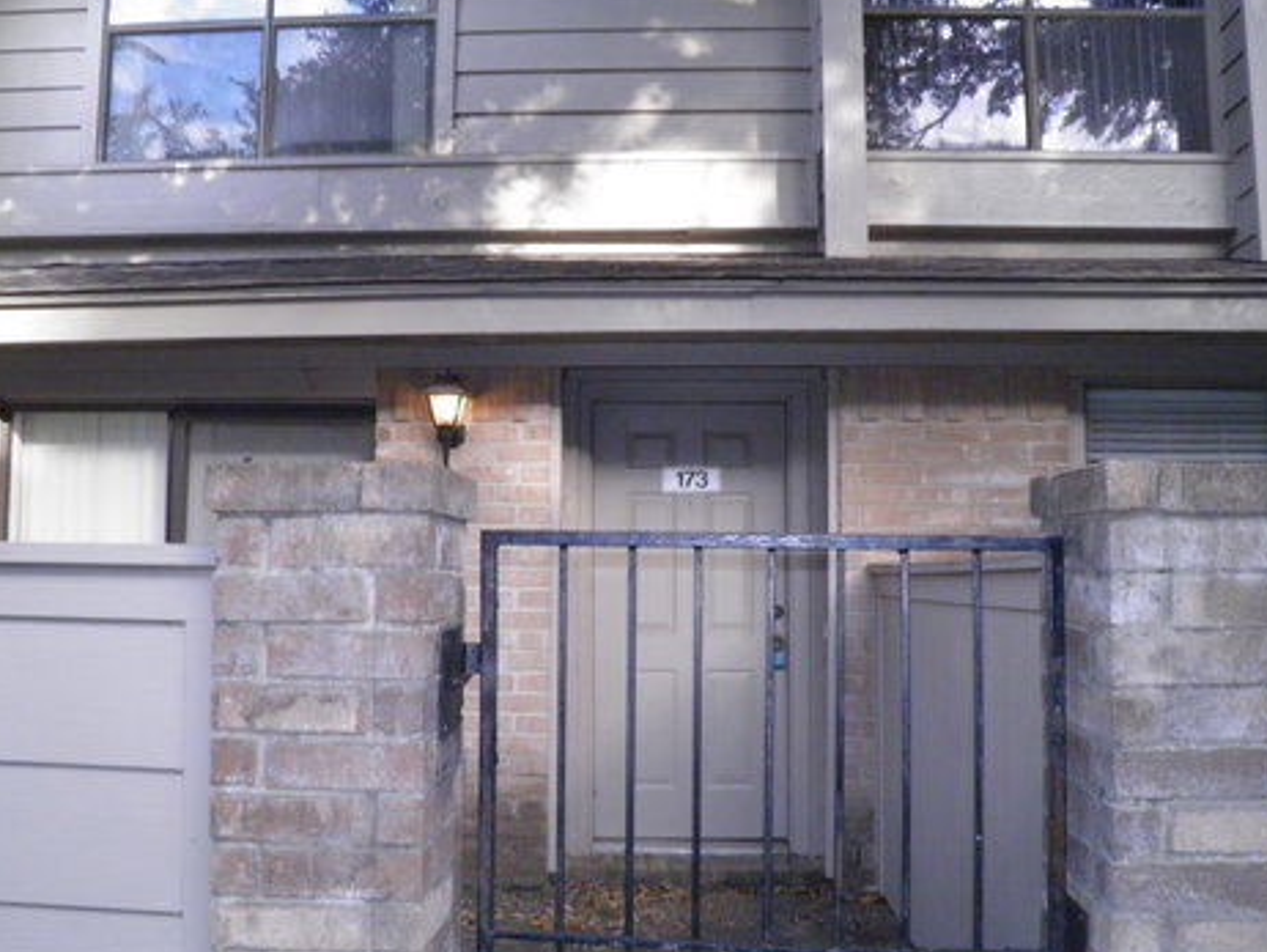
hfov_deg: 58.3
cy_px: 483
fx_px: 1135
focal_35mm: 31
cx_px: 603
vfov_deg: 45.5
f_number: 5.7
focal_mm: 4.9
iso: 400
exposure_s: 1/100
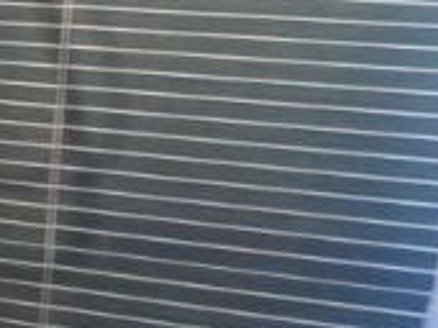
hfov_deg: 10.7
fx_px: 2074
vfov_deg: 8.9
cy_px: -59
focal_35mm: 164
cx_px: -538
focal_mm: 4.28
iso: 125
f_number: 2.4
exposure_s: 1/20
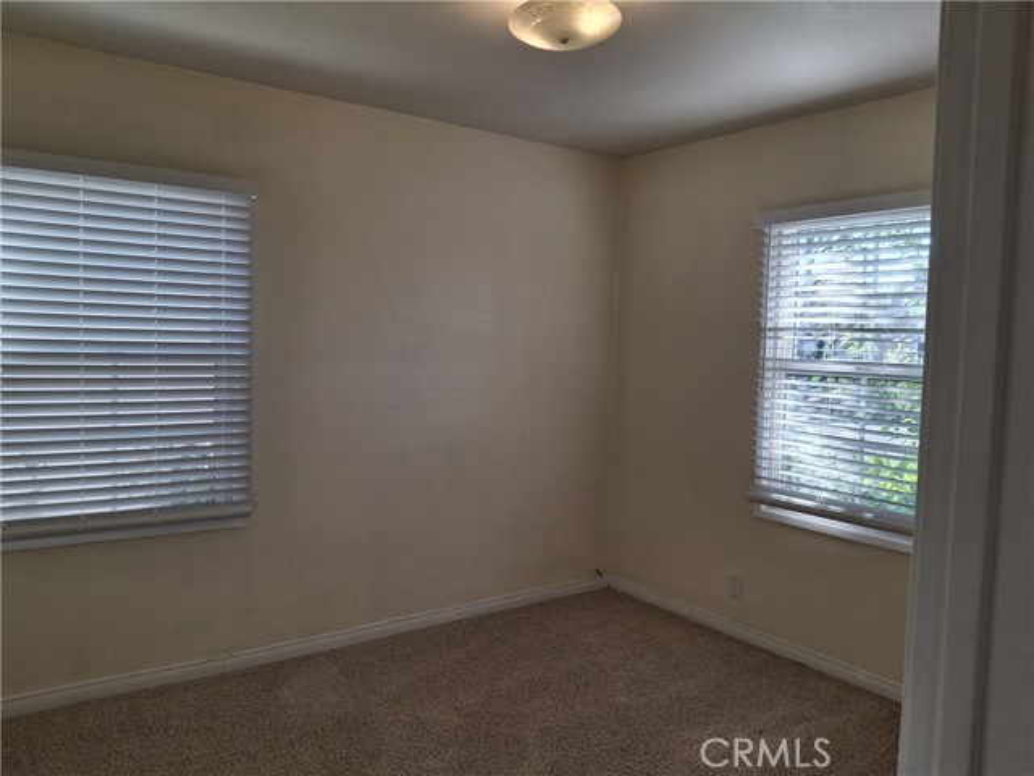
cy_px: 388
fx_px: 747
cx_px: 517
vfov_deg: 54.9
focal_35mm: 25
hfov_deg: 69.4
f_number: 1.8
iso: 32
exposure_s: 1/167
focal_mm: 4.69
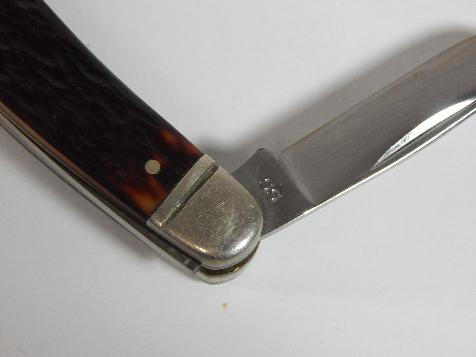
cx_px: 238
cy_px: 178
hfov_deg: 21.1
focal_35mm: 93
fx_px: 1279
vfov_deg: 15.9
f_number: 4.4
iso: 400
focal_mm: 16.6
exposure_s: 1/100
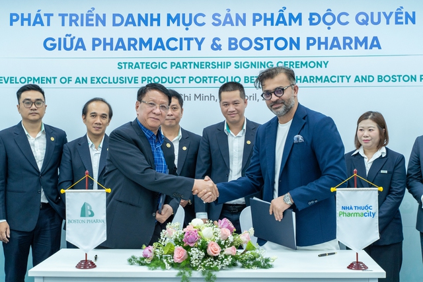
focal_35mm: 59
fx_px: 693
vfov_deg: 23.0
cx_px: 212
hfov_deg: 33.9
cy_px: 141
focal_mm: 59
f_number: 5
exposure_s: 1/200
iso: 1000
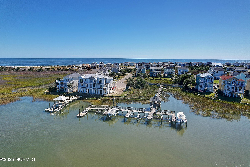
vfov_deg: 57.2
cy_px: 84
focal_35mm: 22
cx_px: 125
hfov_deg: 78.6
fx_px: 153
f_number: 2.8
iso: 120
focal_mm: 8.4
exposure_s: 1/725
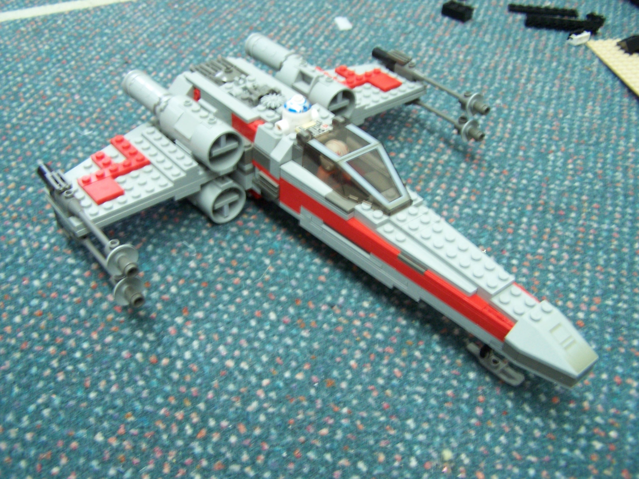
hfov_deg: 49.0
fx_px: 701
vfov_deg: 37.7
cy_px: 240
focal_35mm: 38
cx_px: 320
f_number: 2.8
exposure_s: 1/8
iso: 140
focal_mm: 6.3
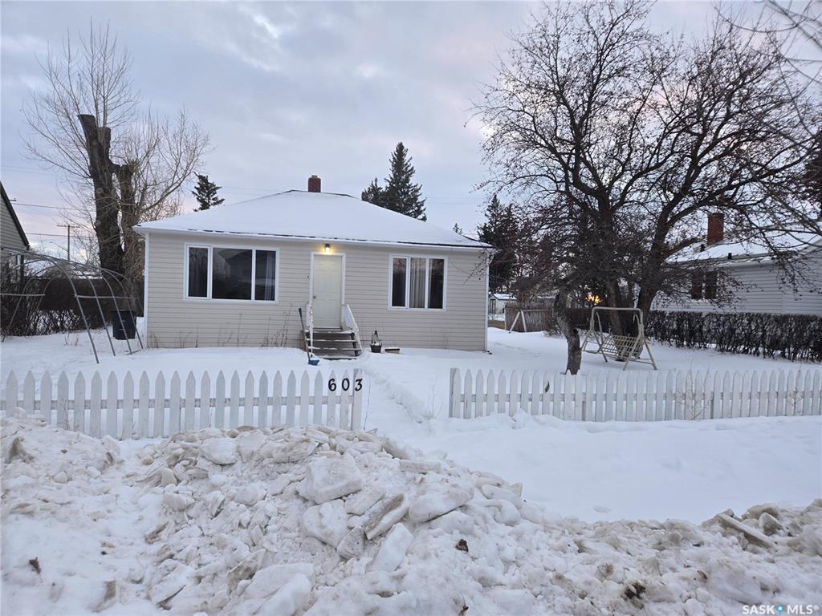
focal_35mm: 23
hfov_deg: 73.9
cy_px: 308
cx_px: 411
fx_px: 546
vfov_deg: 58.9
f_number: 1.8
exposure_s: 1/180
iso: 64
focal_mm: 5.4
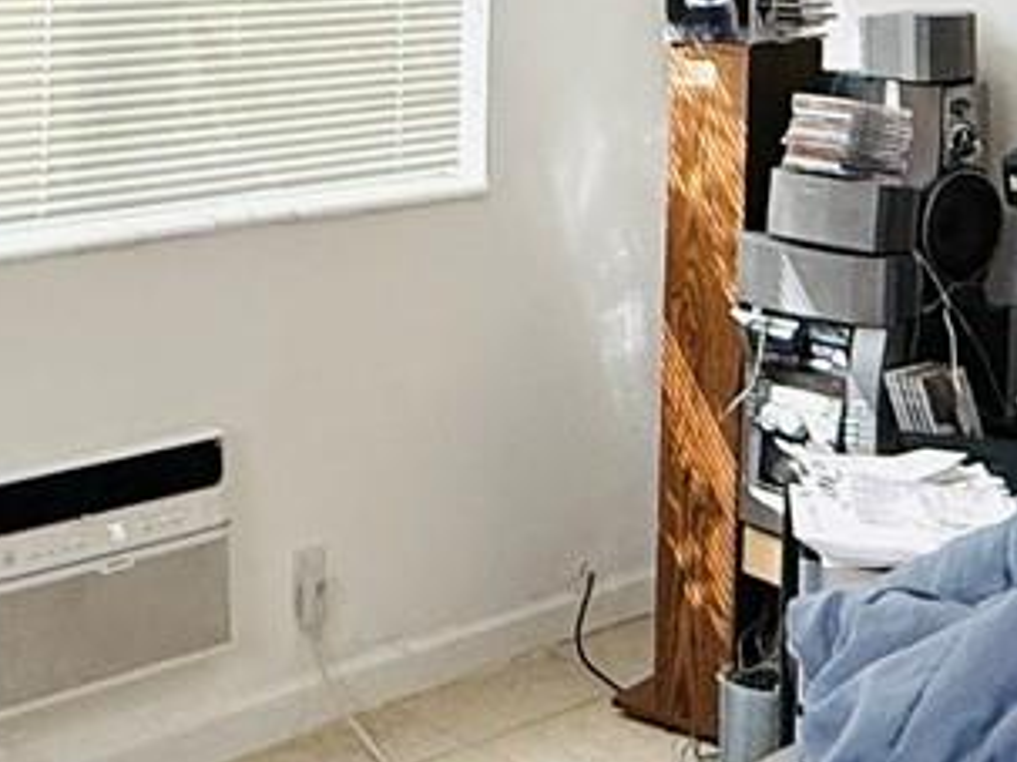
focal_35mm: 74
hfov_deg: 26.2
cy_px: -175
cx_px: 322
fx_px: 2173
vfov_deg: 18.7
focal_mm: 2.22
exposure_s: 1/120
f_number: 2.2
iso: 160
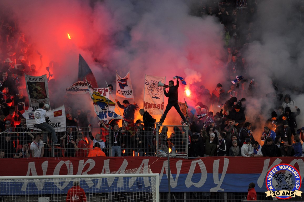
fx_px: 3796
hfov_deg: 4.6
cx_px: 152
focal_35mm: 450
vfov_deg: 3.0
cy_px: 101
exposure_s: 1/350
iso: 400
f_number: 5.6
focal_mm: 300
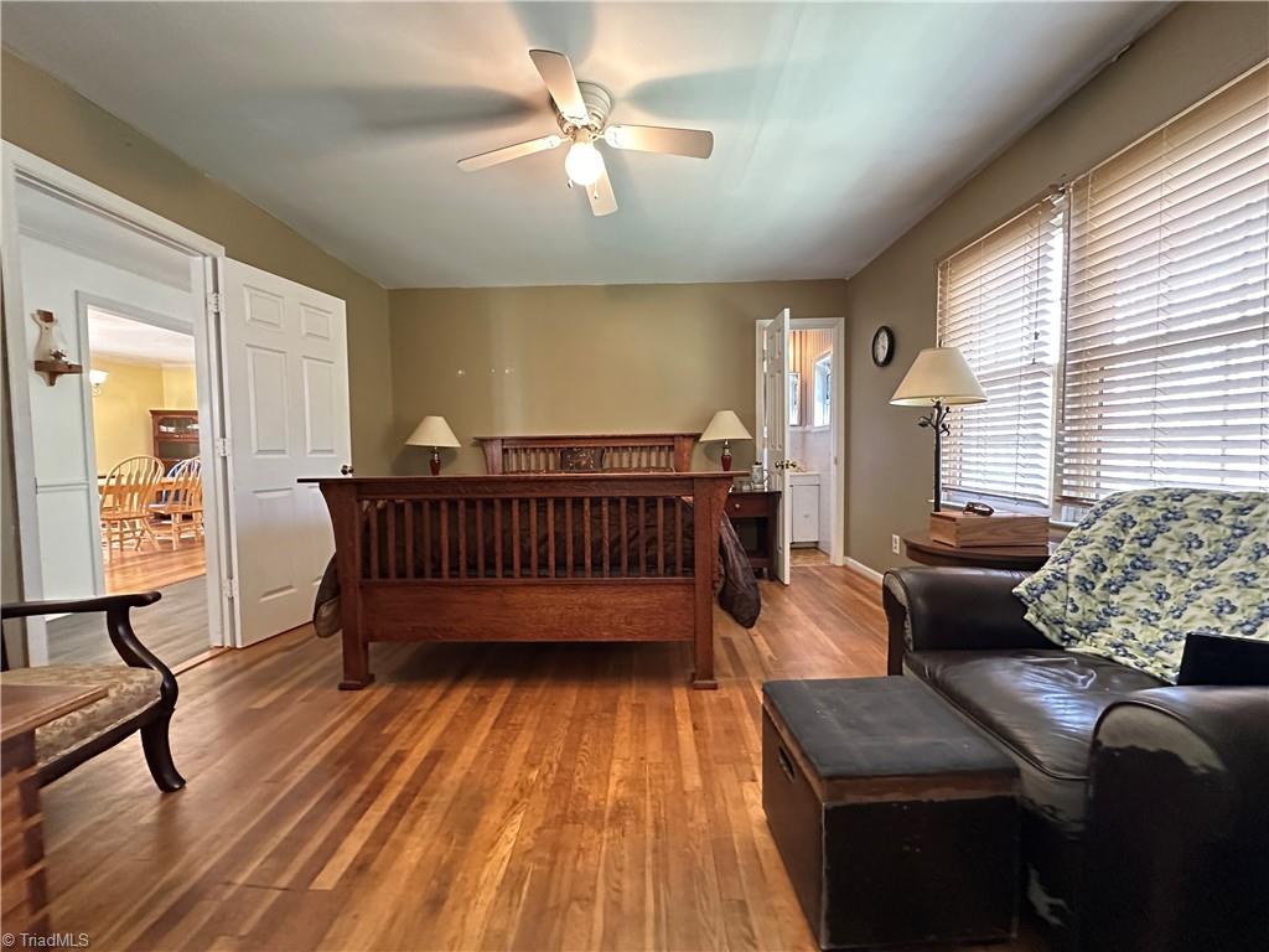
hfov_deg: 102.1
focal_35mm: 14
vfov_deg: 85.7
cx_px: 634
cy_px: 476
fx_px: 513
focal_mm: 2.22
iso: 1000
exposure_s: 1/40
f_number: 2.2
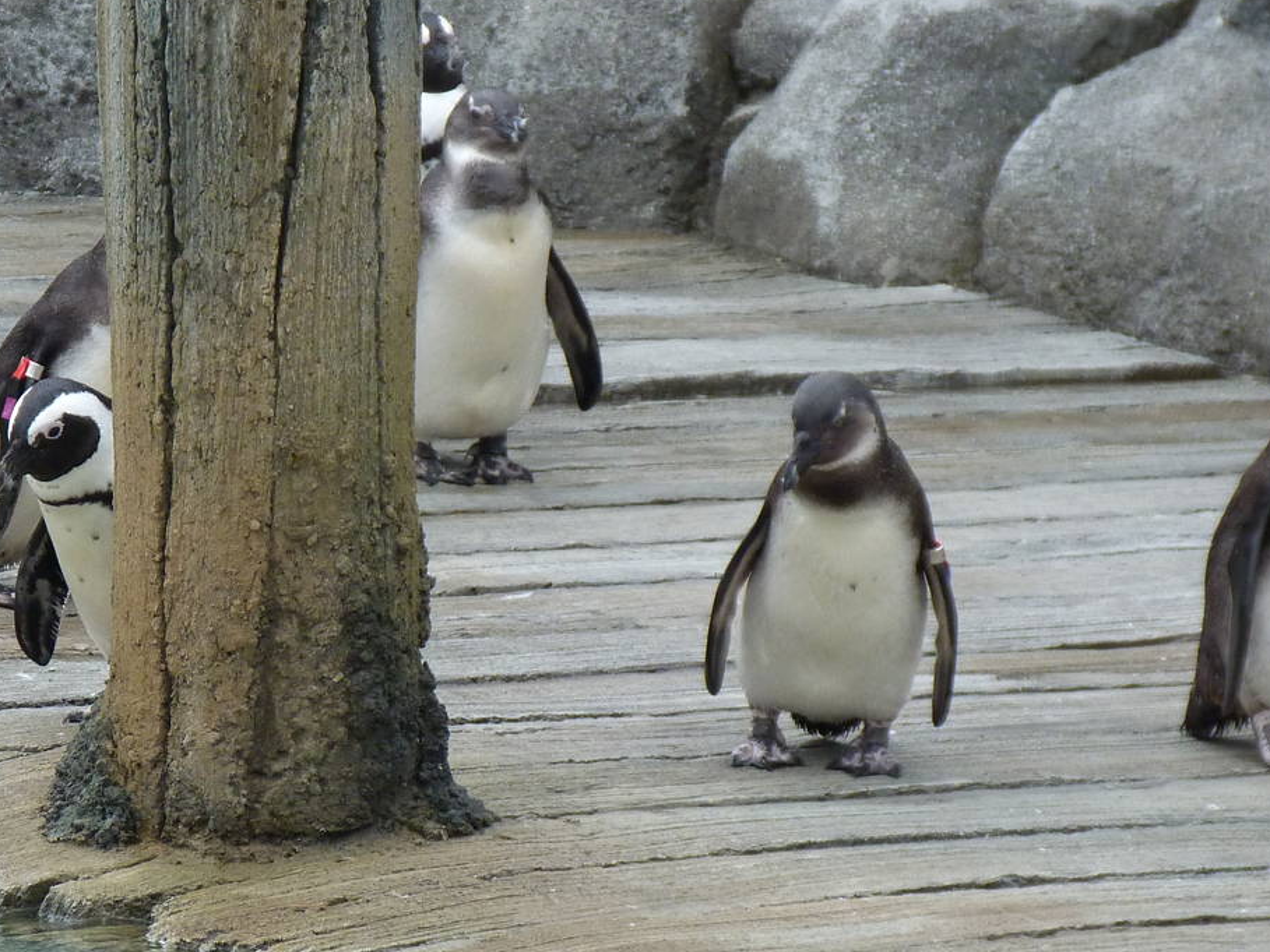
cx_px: 239
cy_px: 639
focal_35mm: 424
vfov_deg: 3.5
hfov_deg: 4.7
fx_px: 15558
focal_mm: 43.5
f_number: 3.9
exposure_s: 1/160
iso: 200
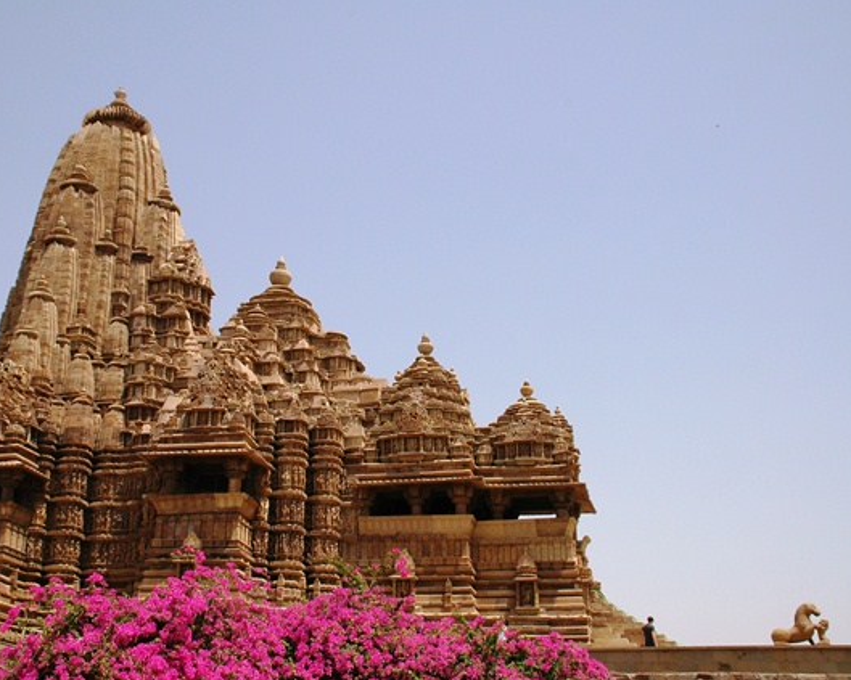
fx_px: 1072
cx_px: 351
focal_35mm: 43
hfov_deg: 43.1
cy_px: 339
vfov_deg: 35.2
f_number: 11
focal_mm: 25
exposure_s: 1/320
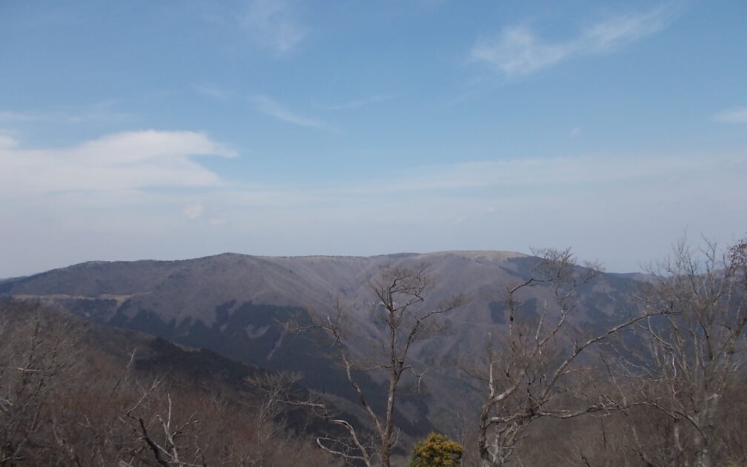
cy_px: 282
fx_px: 570
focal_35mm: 28
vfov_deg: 44.3
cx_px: 374
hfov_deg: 66.5
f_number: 8
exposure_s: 1/160
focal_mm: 4.6
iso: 80
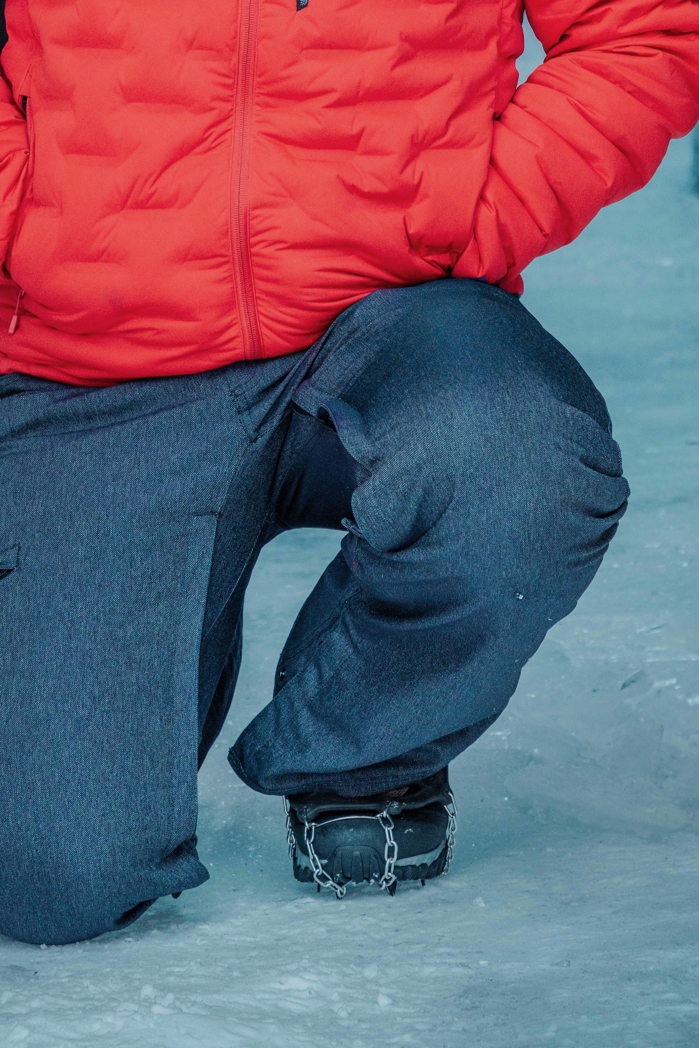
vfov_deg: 11.2
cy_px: -240
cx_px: 247
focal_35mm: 180
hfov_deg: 7.6
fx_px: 5242
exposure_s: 1/80
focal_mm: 70
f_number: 6.3
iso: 400
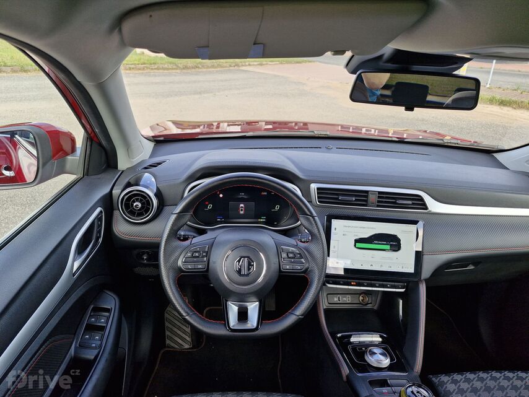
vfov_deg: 58.9
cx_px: 264
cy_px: 198
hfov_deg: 73.9
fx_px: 352
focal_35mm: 23
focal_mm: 5.54
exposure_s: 1/180
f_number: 1.8
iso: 50
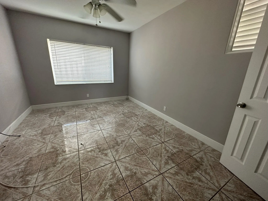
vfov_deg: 85.7
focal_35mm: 14
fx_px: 108
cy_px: 100
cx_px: 134
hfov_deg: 102.1
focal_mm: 2.22
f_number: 2.2
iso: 320
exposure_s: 1/85
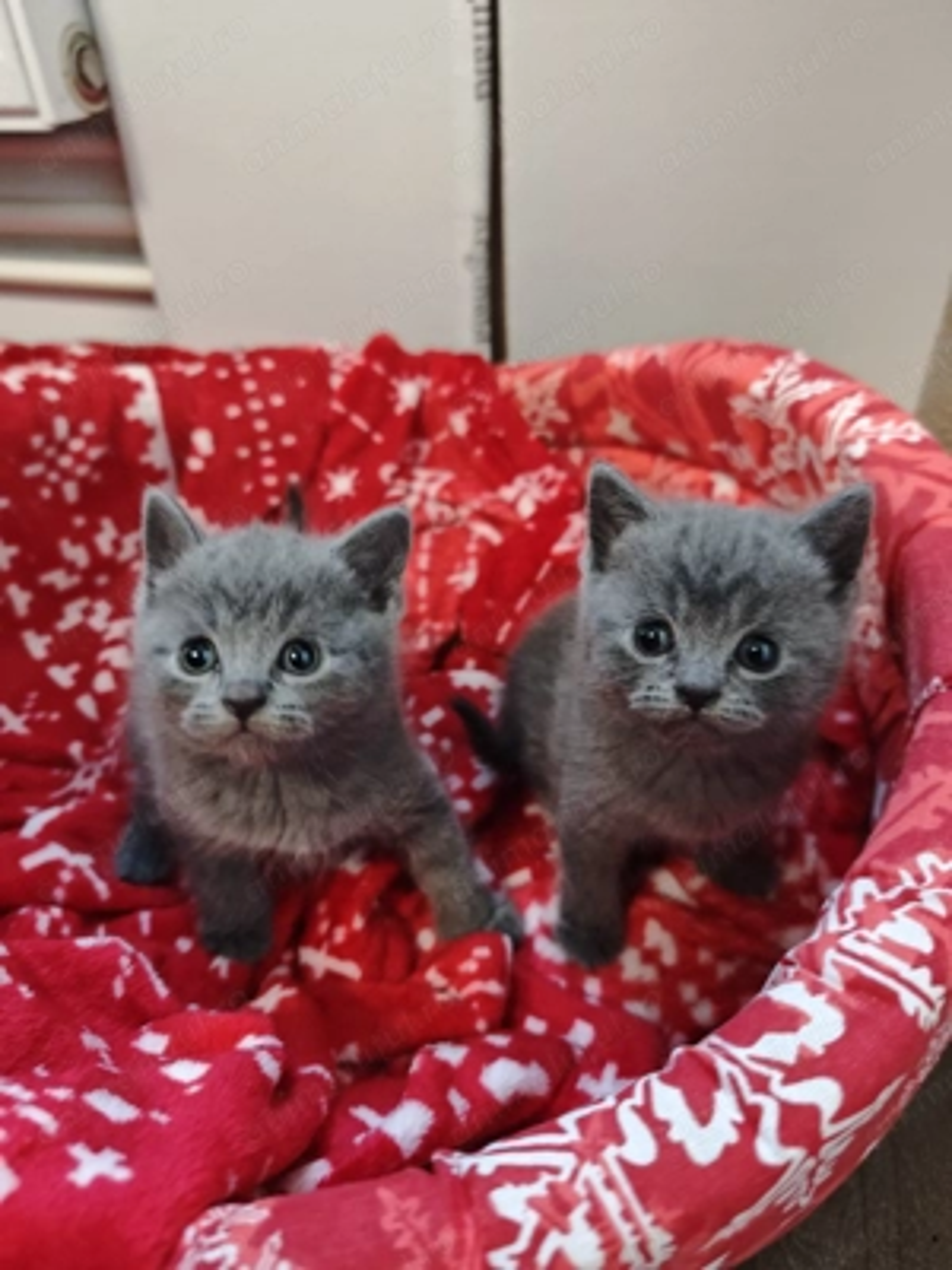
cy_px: 635
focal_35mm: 23
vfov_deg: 73.9
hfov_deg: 58.9
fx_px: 843
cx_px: 476
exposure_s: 1/34.9
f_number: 1.62
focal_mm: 6.55
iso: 1250
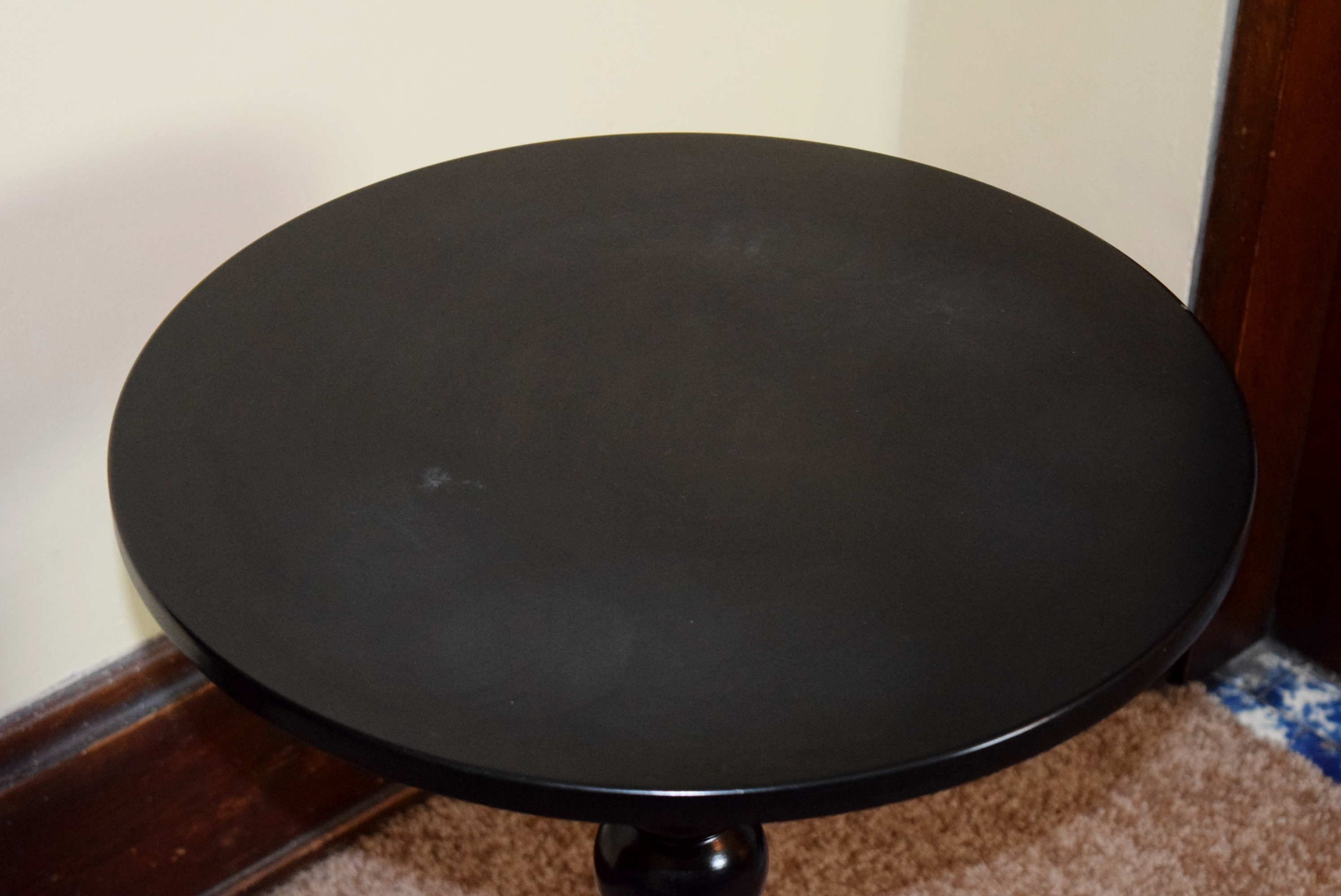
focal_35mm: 82
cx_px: 670
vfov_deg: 16.6
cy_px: 448
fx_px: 3075
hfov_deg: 24.6
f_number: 5.6
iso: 3200
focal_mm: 55
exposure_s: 1/60
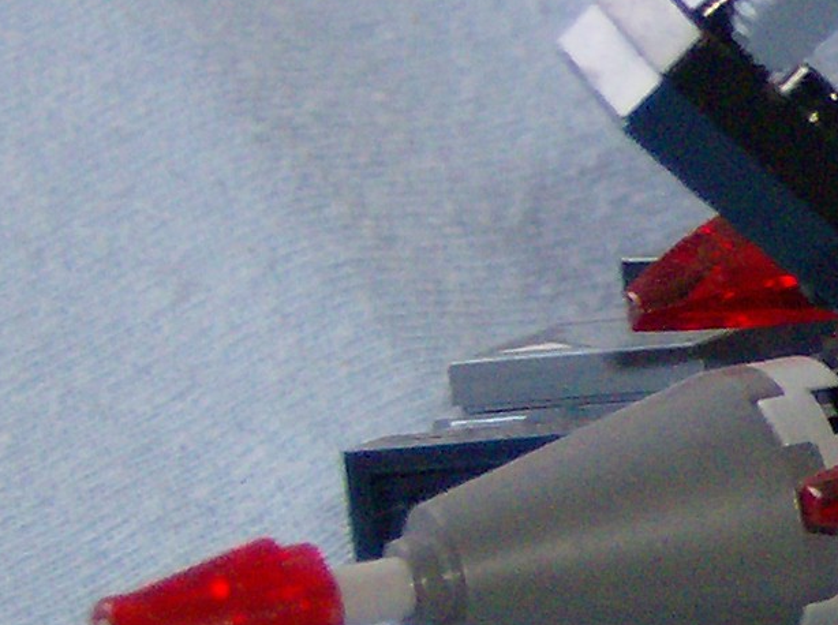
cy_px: 378
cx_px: 1529
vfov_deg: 7.7
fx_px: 4663
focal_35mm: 193
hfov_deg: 9.7
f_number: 3.1
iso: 200
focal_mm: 7.7
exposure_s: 1/74
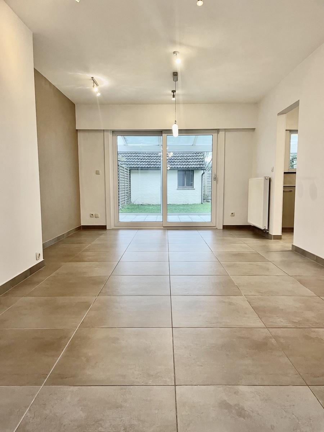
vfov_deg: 67.3
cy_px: 216
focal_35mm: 26
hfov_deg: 53.1
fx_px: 324
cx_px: 162
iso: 80
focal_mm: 4.2
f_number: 1.6
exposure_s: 1/50
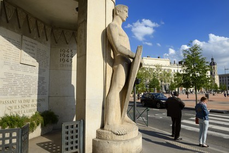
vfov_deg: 53.1
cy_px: 76
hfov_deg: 73.7
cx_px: 114
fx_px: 153
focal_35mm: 24
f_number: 10
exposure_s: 1/320
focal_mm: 24
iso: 200
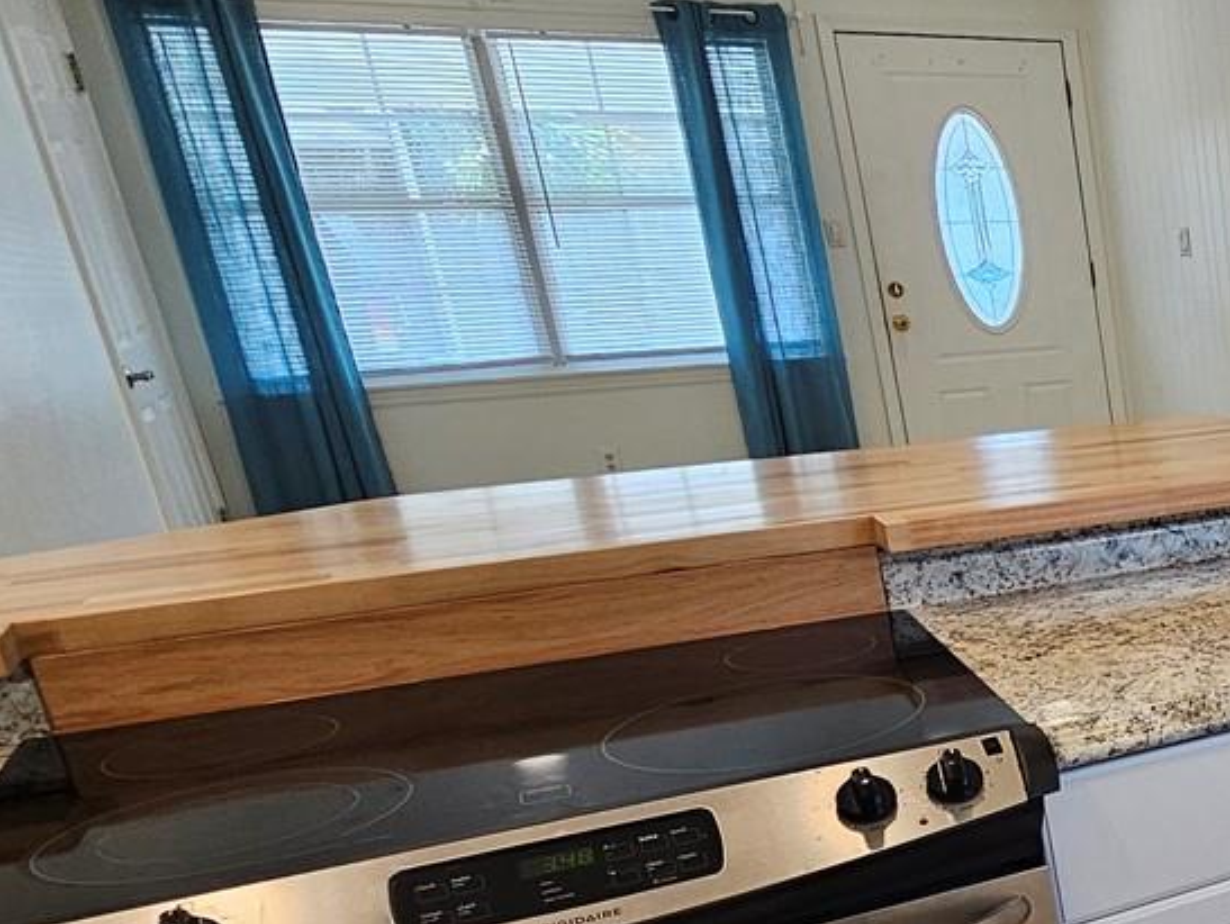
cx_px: 1648
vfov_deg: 36.8
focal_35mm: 38
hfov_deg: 33.5
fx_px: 1351
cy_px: 695
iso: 80
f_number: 2.2
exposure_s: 1/60
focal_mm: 2.2
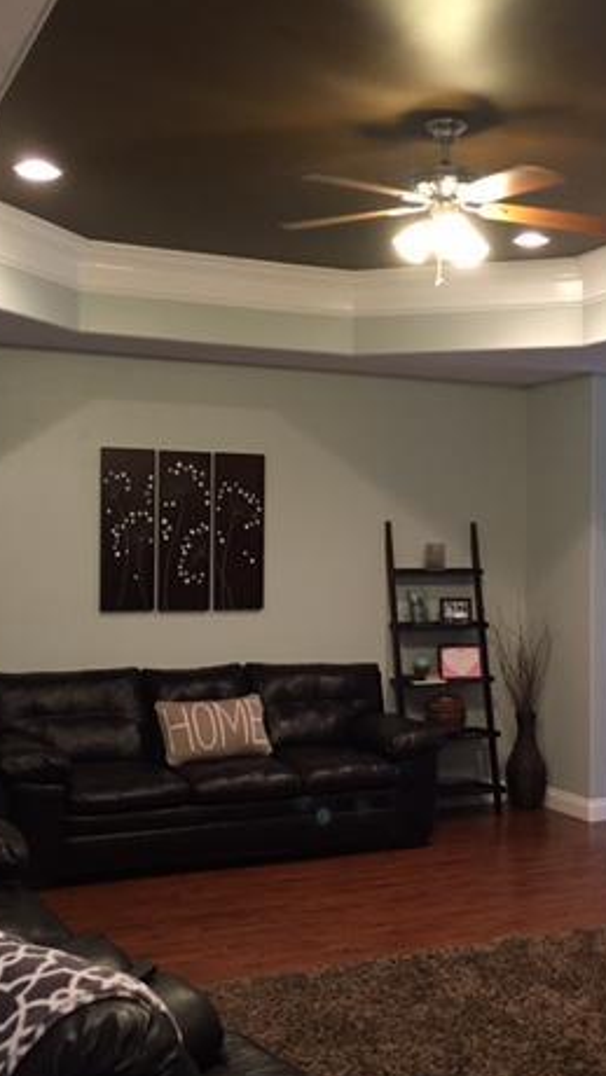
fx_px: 1256
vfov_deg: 46.4
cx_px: 414
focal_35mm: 44
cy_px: 550
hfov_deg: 26.9
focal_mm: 4.15
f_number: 2.2
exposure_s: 1/10
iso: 80
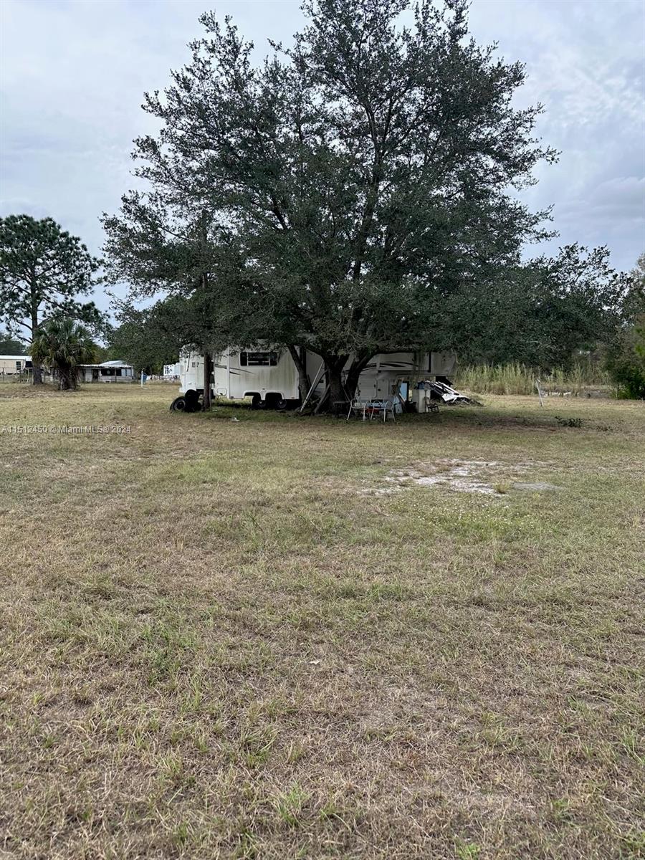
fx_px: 596
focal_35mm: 24
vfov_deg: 71.6
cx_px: 322
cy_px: 430
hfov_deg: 56.8
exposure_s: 1/1613
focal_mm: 6.86
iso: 80
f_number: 1.78
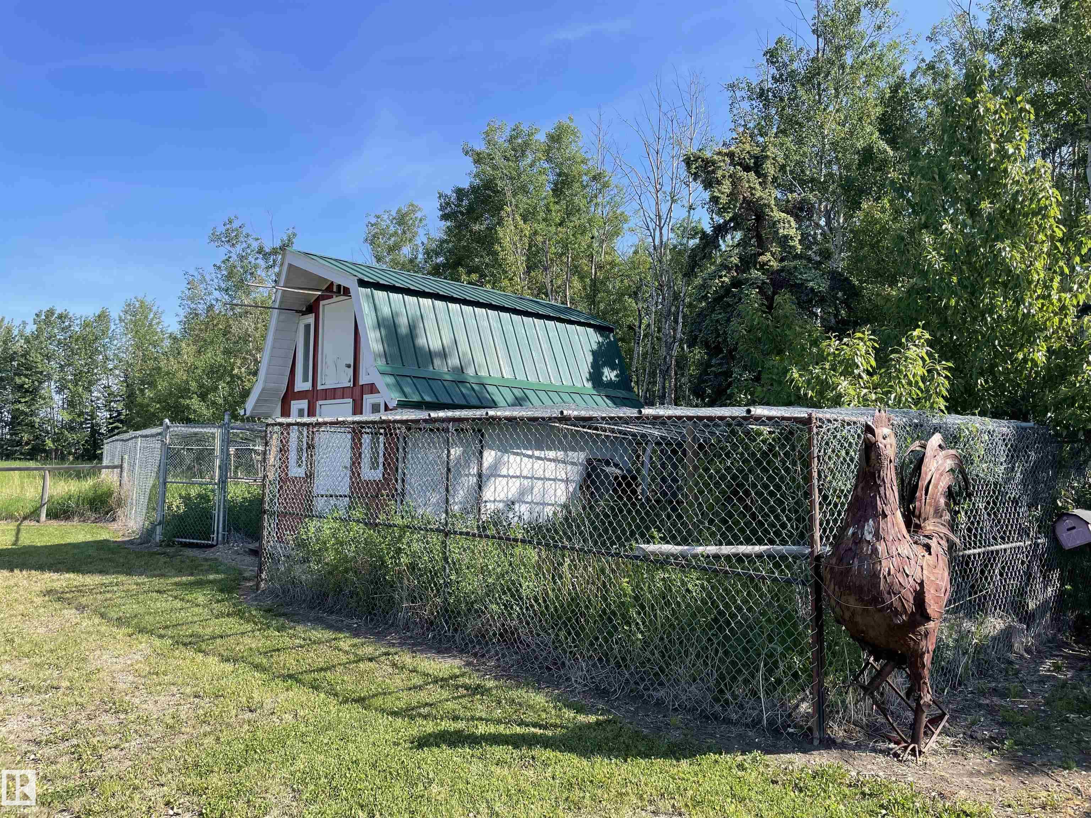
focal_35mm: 26
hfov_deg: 67.3
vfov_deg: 53.1
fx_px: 819
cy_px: 409
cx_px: 546
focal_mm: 4.2
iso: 32
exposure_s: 1/1553
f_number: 1.6
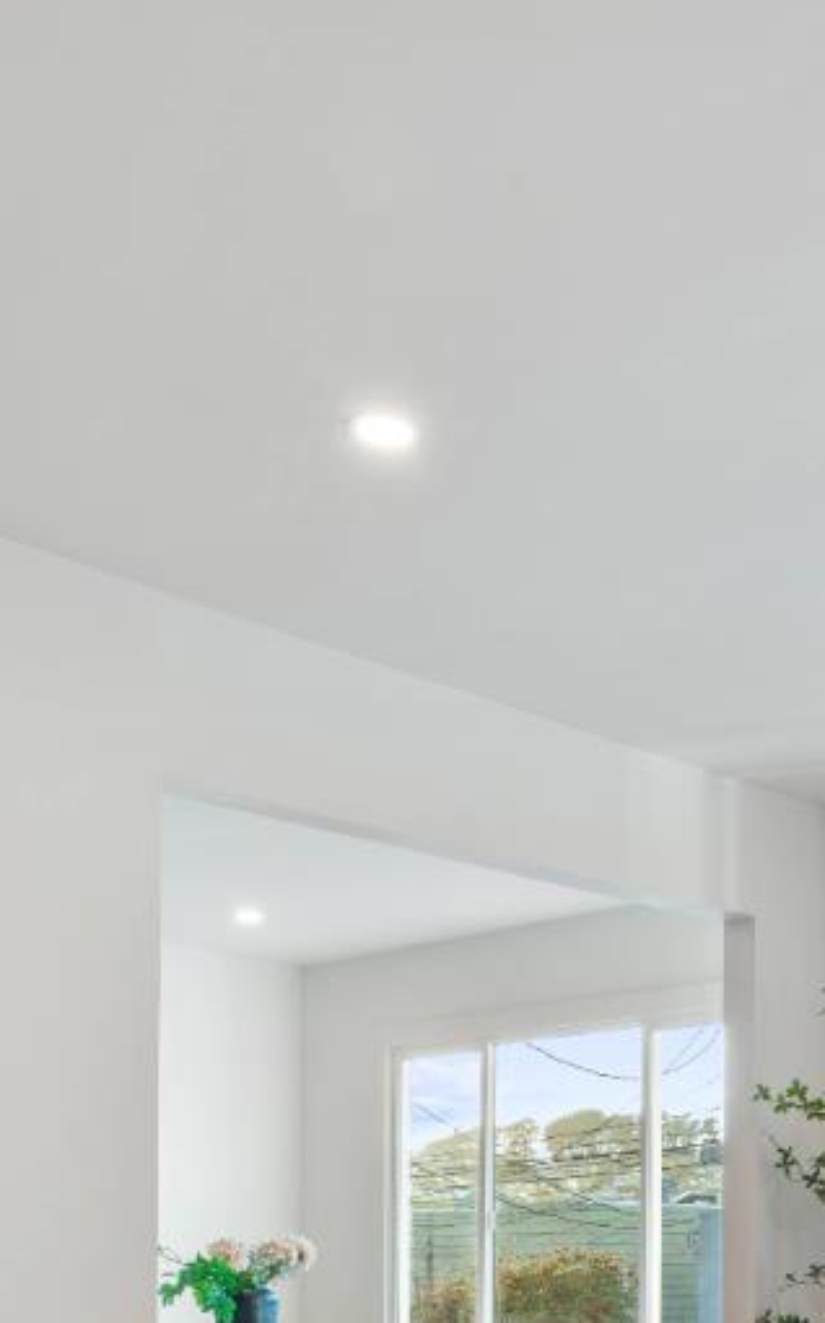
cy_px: 1281
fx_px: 1730
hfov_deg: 25.8
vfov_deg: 37.9
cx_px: 781
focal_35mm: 48
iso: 320
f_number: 16
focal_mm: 16
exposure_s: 1/2.5
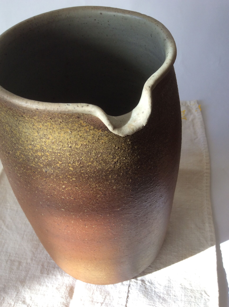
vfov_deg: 56.9
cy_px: 154
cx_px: 114
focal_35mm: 32
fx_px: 283
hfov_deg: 44.1
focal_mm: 3.3
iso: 32
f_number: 2.4
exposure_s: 1/115
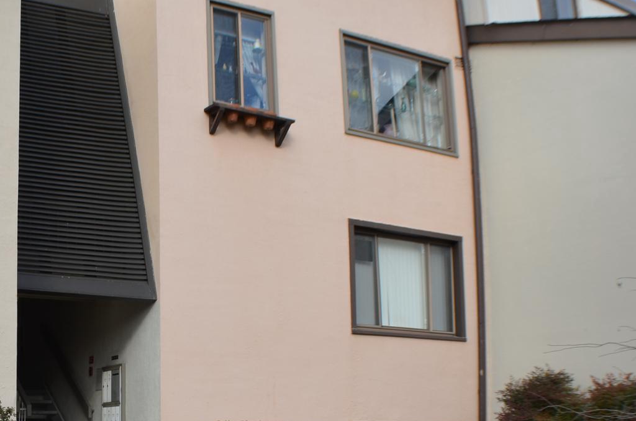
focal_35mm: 66
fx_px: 1163
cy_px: 410
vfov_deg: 20.0
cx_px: 55
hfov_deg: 29.2
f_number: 8
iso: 180
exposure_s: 1/250
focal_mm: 22
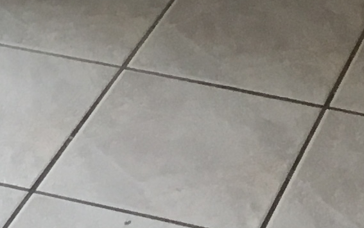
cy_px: -467
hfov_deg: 11.0
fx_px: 1876
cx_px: 308
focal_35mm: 189
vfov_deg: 6.3
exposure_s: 1/40
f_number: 2.4
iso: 32
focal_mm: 3.3
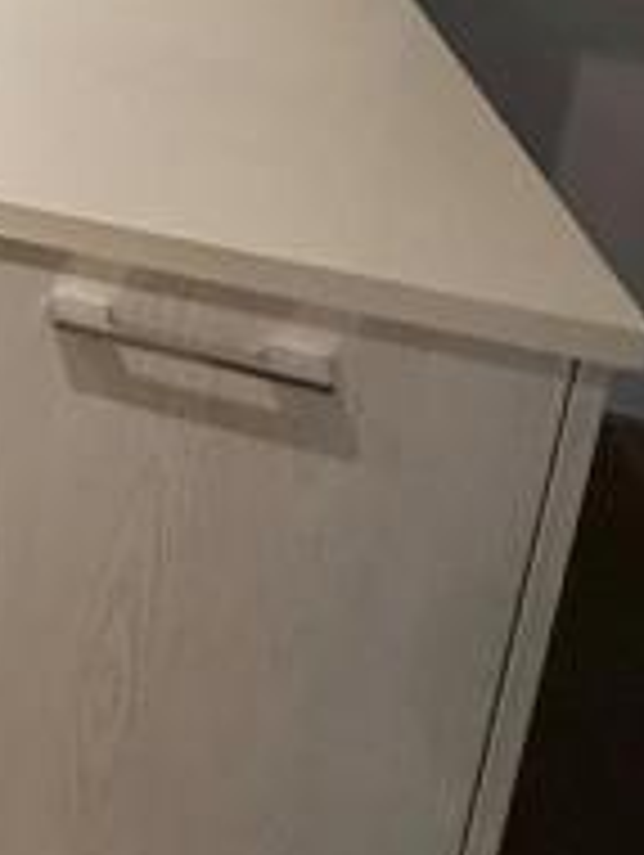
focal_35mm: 53
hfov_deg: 19.6
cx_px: -545
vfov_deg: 28.5
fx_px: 1312
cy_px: -302
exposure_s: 1/120
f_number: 2.2
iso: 160
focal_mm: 2.22
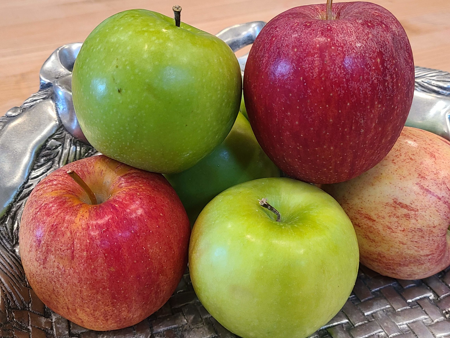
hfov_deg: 67.3
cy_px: 169
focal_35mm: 26
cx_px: 225
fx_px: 338
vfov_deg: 53.1
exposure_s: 1/60
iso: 200
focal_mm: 5.4
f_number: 1.8
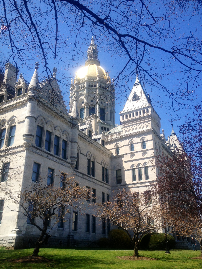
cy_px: 134
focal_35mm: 35
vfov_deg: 52.6
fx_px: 272
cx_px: 101
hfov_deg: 40.7
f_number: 2.4
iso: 50
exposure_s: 1/1151
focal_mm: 4.28
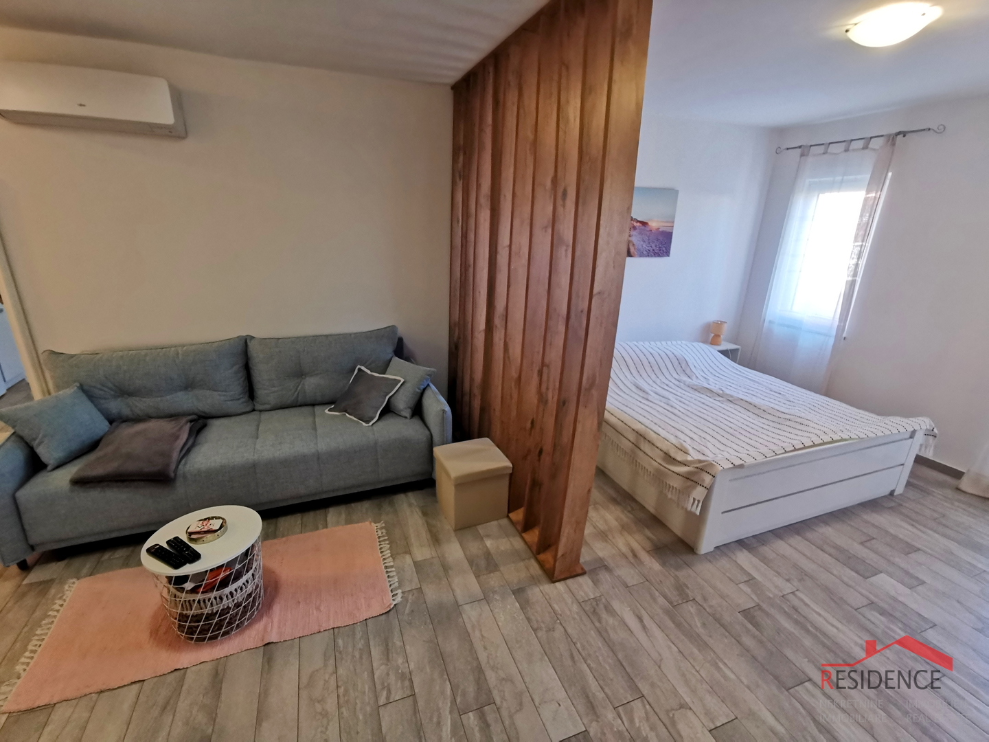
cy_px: 371
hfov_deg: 94.5
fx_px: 457
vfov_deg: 78.1
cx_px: 494
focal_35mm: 16
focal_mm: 2.35
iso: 250
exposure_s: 1/40
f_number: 2.2
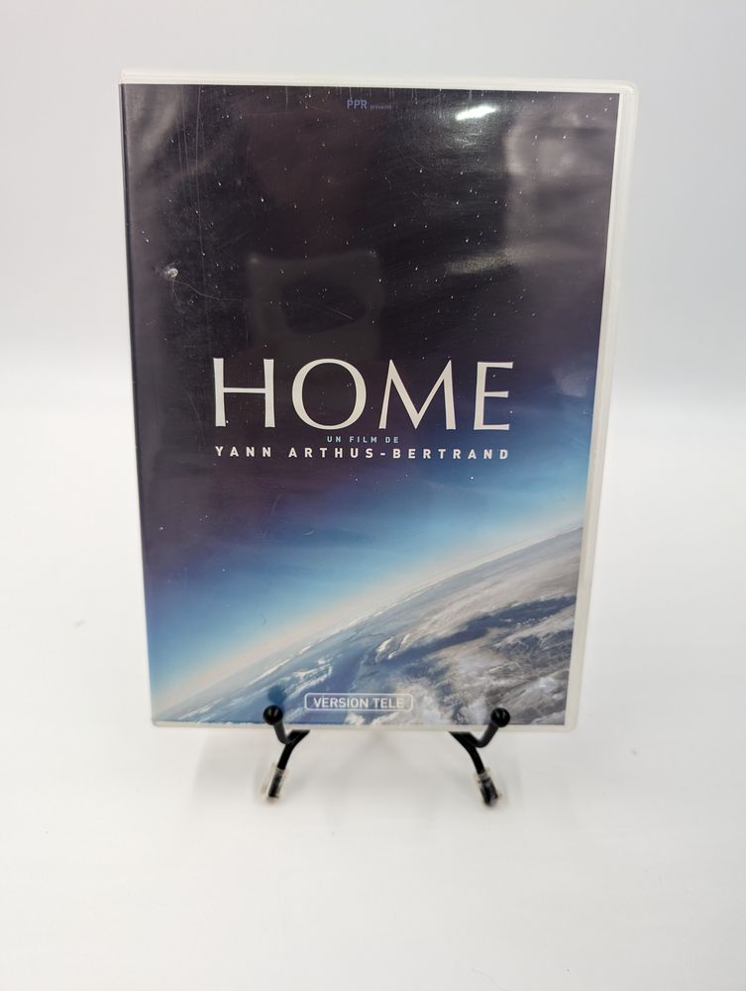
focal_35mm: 24
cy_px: 496
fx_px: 688
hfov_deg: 56.9
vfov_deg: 71.5
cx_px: 373
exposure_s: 1/68.4
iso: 104
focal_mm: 6.9
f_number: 1.68
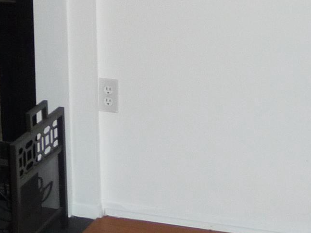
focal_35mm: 95
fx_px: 853
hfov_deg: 20.5
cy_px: -48
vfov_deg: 15.0
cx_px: 85
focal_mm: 5
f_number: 3.4
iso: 200
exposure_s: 1/30
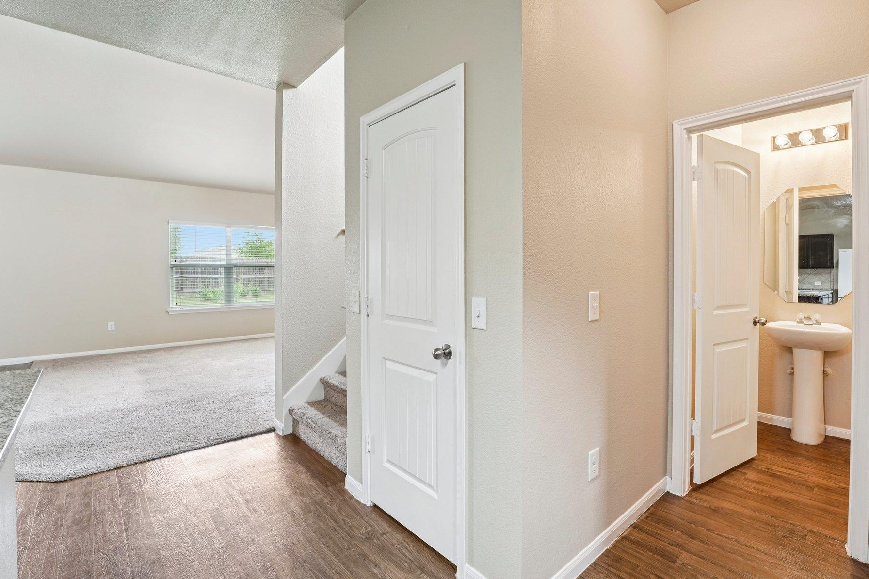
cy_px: 273
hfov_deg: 96.4
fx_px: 386
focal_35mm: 16
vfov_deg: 73.7
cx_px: 480
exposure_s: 1/6
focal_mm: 14
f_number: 8
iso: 400
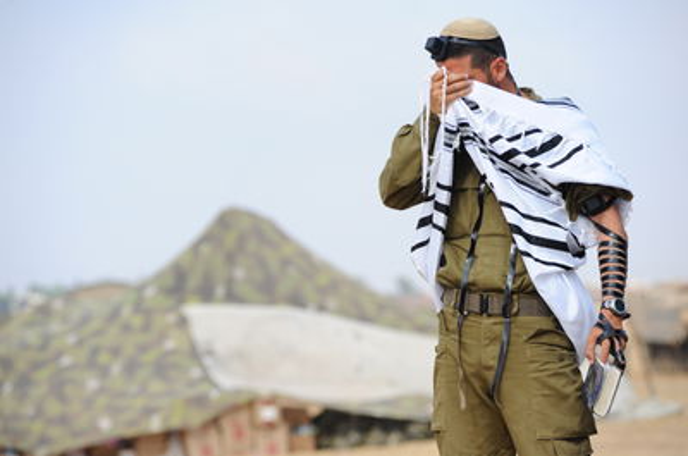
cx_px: 344
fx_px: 3242
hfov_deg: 12.1
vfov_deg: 8.0
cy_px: 228
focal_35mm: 170
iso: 320
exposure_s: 1/1000
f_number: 5.6
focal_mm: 170
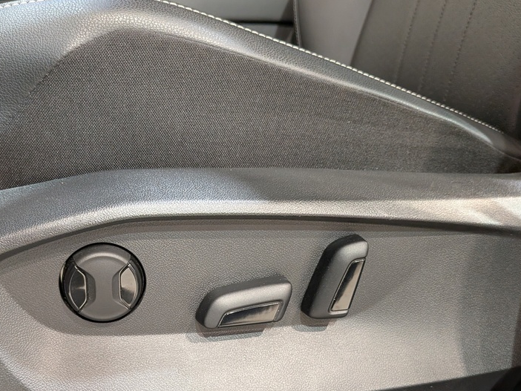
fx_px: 527
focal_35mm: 35
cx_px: 219
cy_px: 272
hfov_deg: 52.4
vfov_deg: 40.0
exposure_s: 1/100
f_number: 1.7
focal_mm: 4.53
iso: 800
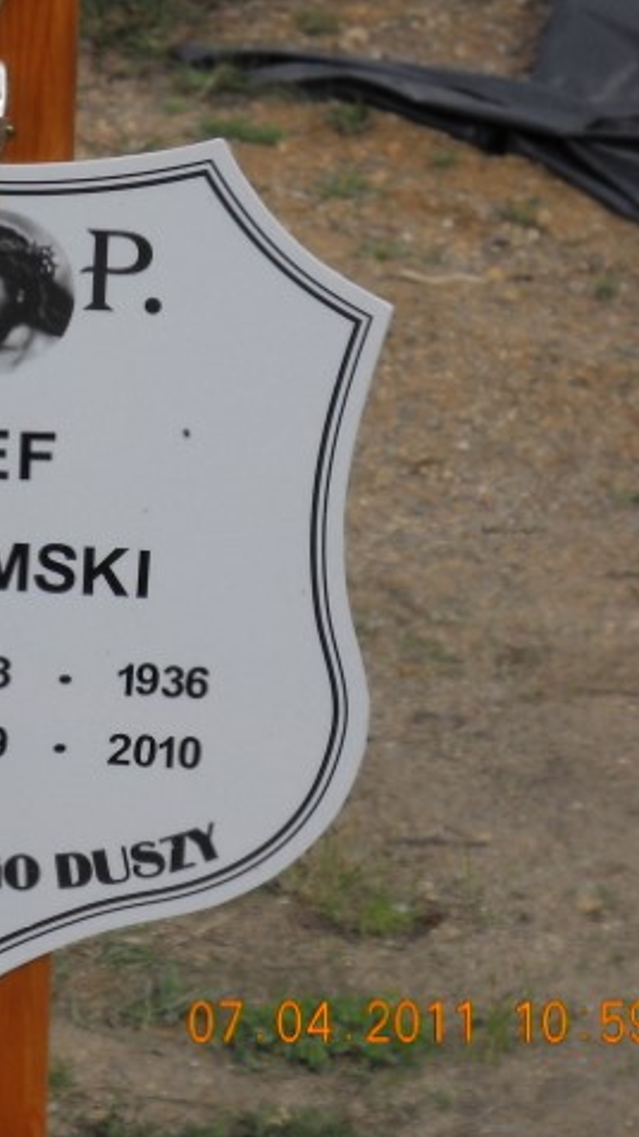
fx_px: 6392
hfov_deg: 5.7
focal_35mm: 212
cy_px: 570
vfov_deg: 10.2
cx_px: -43
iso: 64
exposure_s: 1/384
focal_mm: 24.03
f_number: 6.7
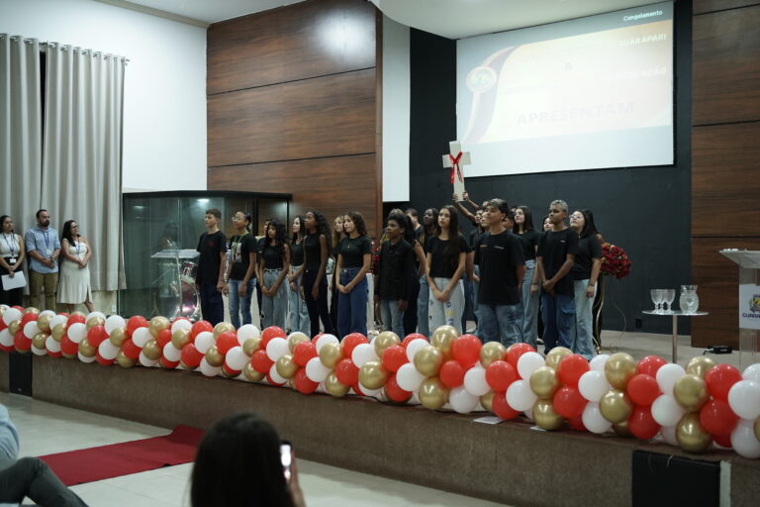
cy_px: 254
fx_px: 844
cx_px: 380
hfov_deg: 48.5
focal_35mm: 40
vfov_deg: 33.4
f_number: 2.8
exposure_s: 1/80
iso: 2000
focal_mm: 40
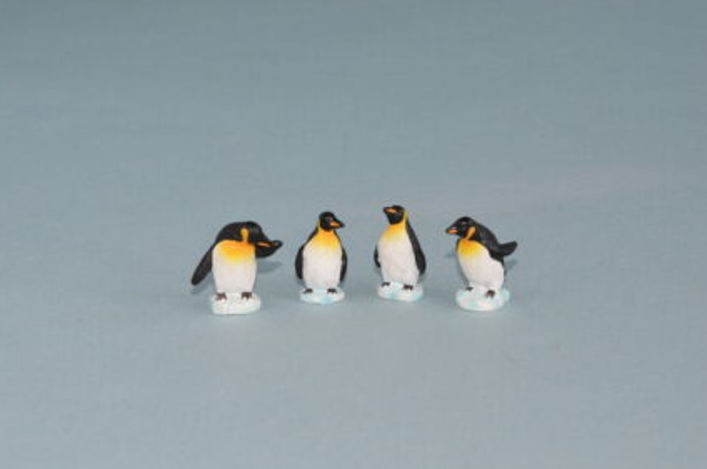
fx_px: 2921
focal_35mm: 149
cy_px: 236
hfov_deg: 13.8
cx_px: 352
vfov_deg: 9.2
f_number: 16
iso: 250
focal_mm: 98
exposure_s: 1/20
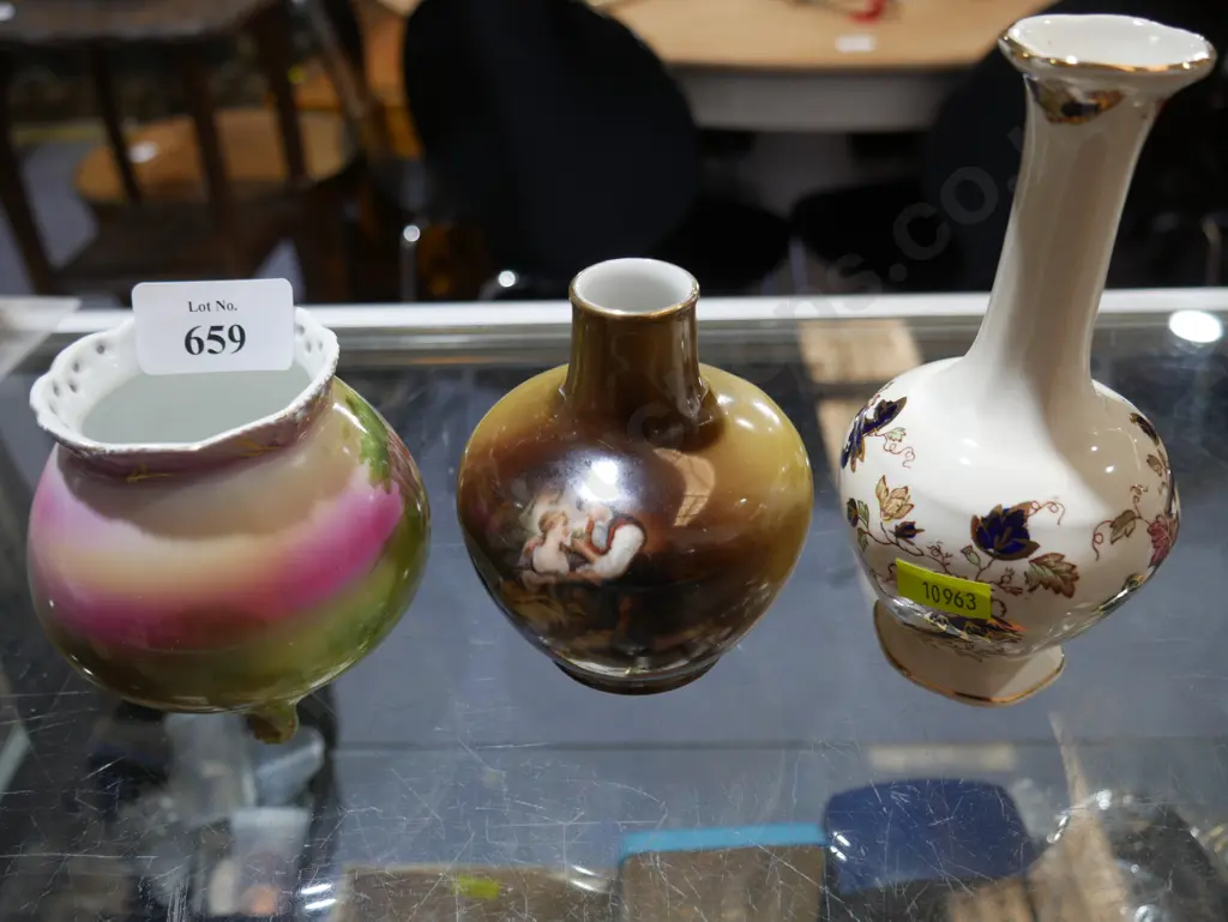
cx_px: 614
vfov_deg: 49.8
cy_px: 461
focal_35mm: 28
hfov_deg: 63.4
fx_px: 994
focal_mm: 14
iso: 200
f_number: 3.5
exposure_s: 1/60
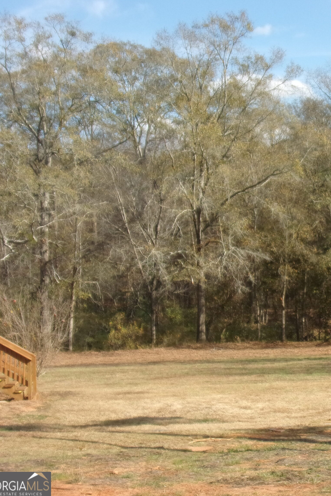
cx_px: 309
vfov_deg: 31.4
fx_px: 882
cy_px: 248
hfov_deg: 20.7
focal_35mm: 64
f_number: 4.1
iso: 80
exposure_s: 1/400
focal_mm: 8.3
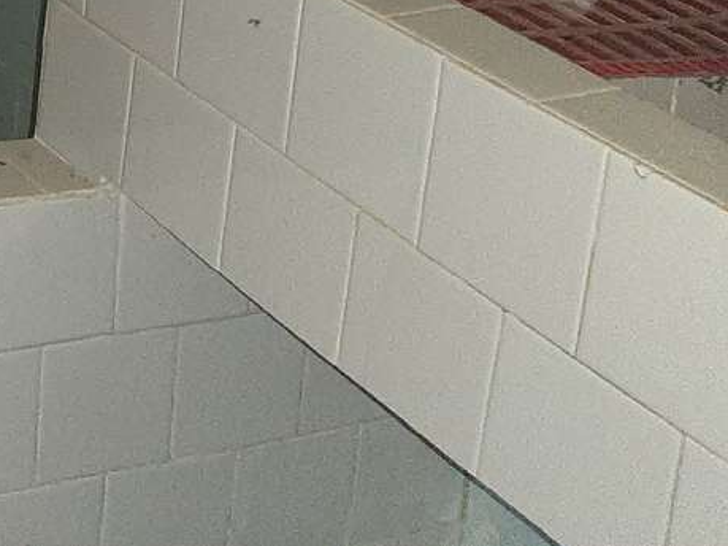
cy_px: -340
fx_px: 1787
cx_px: -441
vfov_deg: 15.6
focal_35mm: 85
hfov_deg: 19.3
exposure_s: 1/17
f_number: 1.7
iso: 1000
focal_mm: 3.93
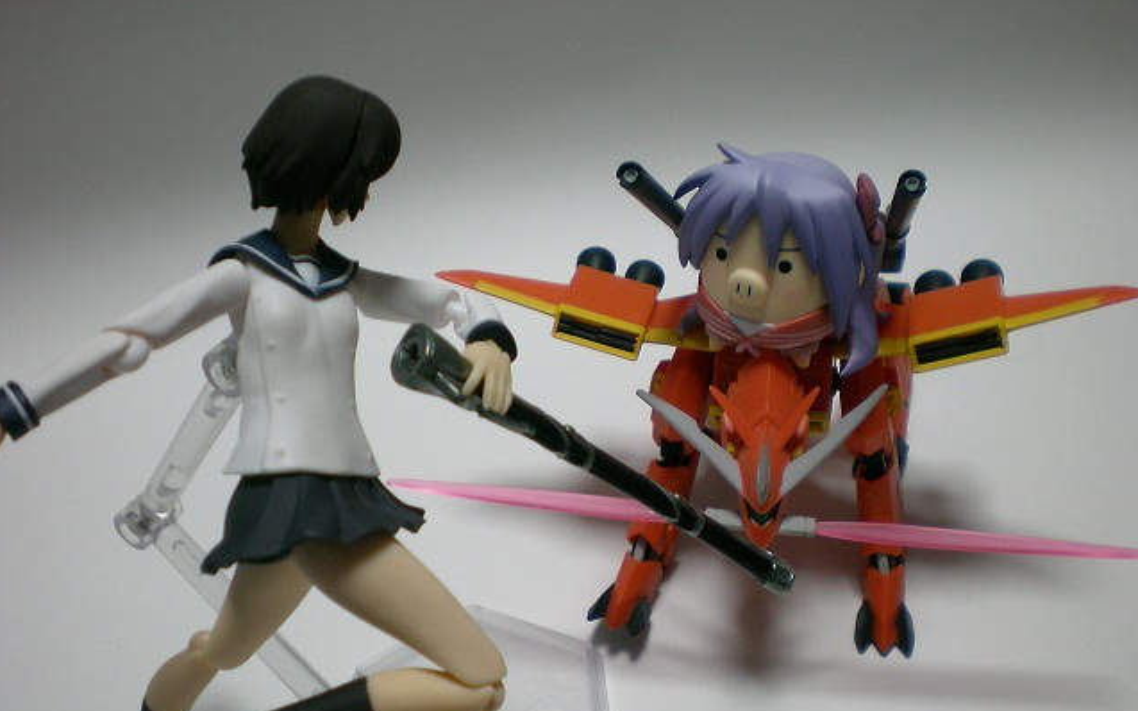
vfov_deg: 31.2
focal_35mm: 41
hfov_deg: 48.2
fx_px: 1271
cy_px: 400
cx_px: 573
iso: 200
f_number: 3.1
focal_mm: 6.3
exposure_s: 1/12.6
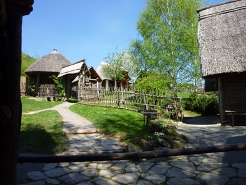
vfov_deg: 54.9
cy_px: 92
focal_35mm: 25
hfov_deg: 69.4
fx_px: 178
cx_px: 123
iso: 80
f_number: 3.3
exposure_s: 1/320
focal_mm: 4.5
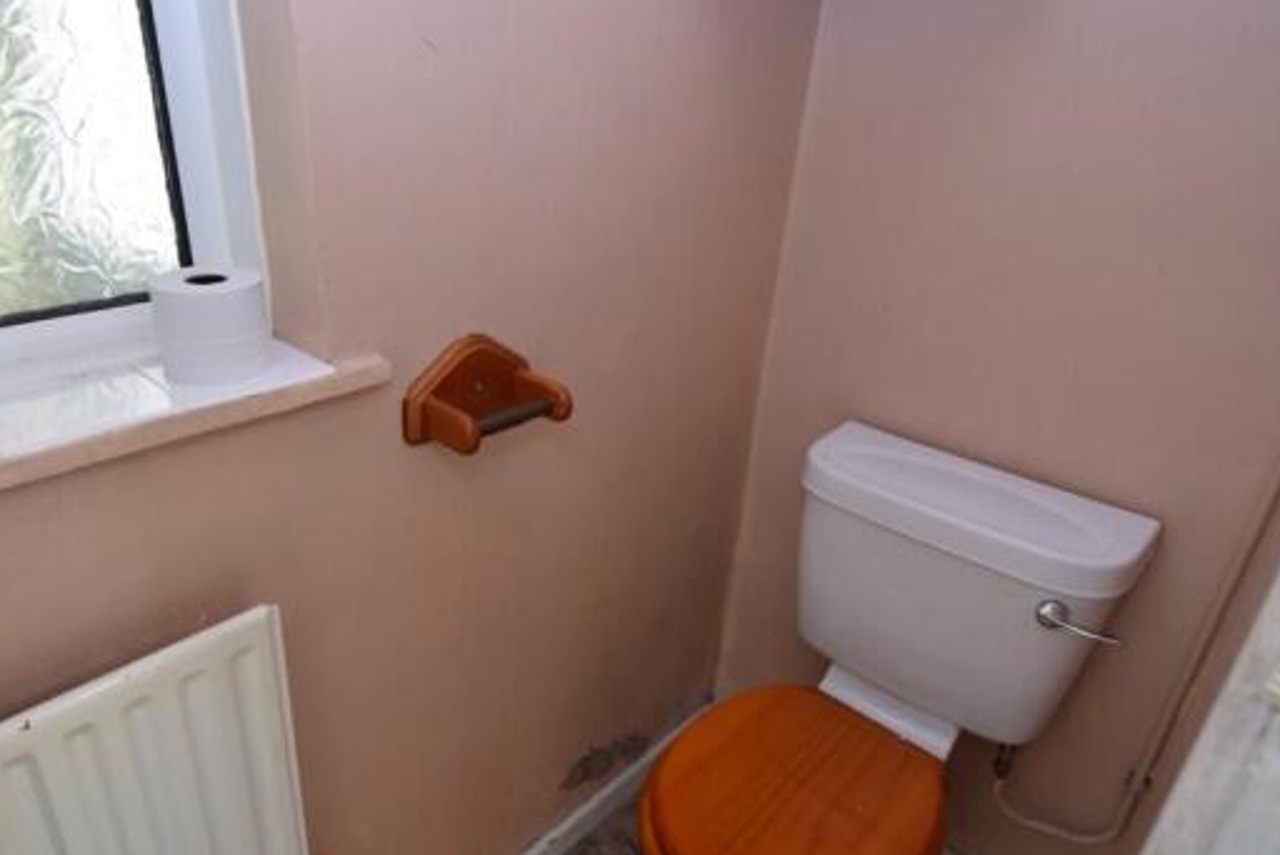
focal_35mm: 23
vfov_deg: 55.1
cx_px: 515
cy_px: 464
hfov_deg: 75.3
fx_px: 818
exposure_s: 1/60
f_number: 4
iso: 500
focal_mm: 12
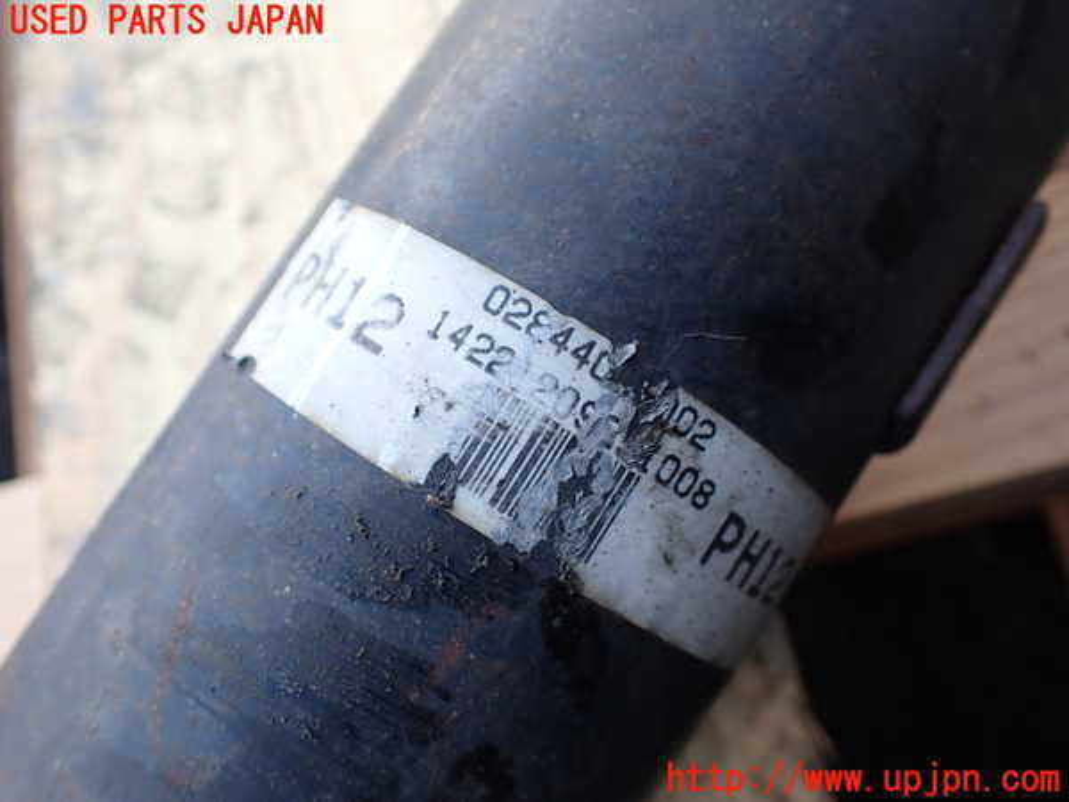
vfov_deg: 46.8
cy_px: 401
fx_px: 926
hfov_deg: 60.0
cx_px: 534
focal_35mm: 30
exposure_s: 1/125
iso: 100
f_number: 2.3
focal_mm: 5.4
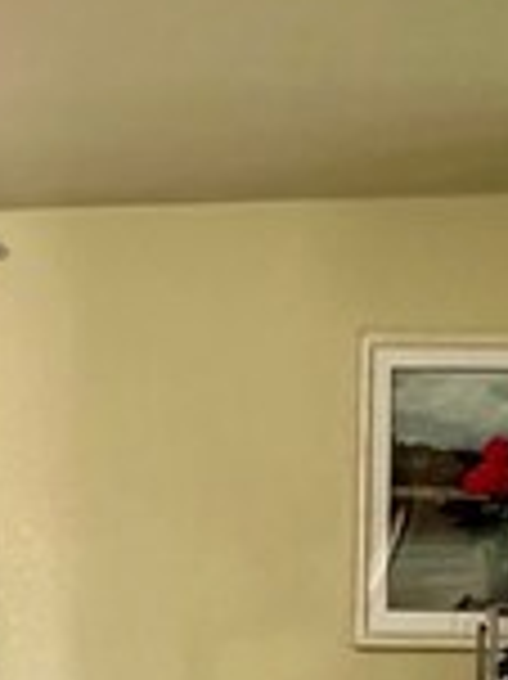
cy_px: 878
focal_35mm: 95
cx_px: 265
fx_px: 1862
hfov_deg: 15.5
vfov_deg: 19.2
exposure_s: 1/60
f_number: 2.2
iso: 400
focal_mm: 2.22
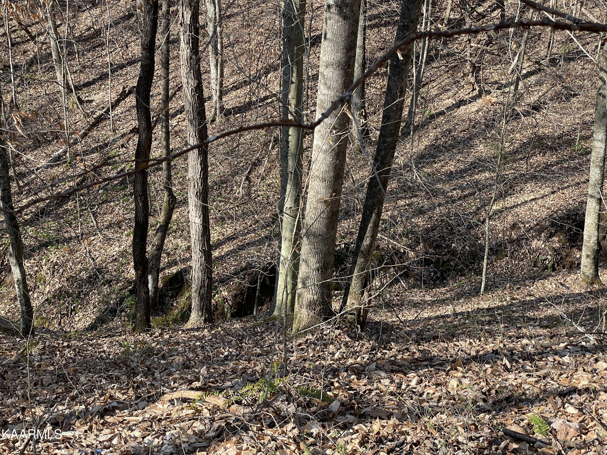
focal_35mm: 52
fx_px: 912
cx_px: 304
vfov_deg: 28.0
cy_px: 228
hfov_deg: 36.8
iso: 25
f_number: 2
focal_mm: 6
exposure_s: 1/272
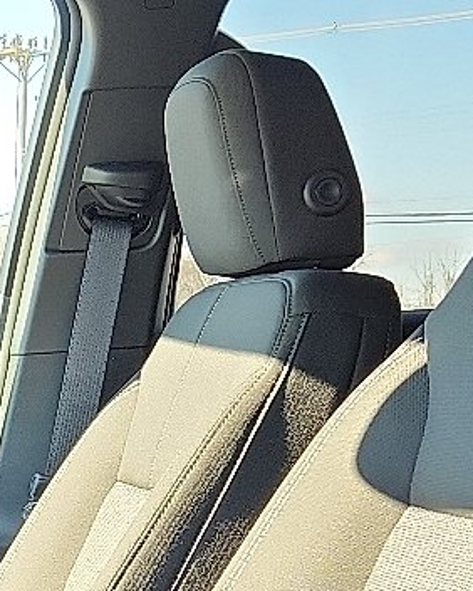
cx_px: -374
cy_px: 712
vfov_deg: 17.9
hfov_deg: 13.6
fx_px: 1783
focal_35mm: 102
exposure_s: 1/59.2
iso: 54
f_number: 1.8
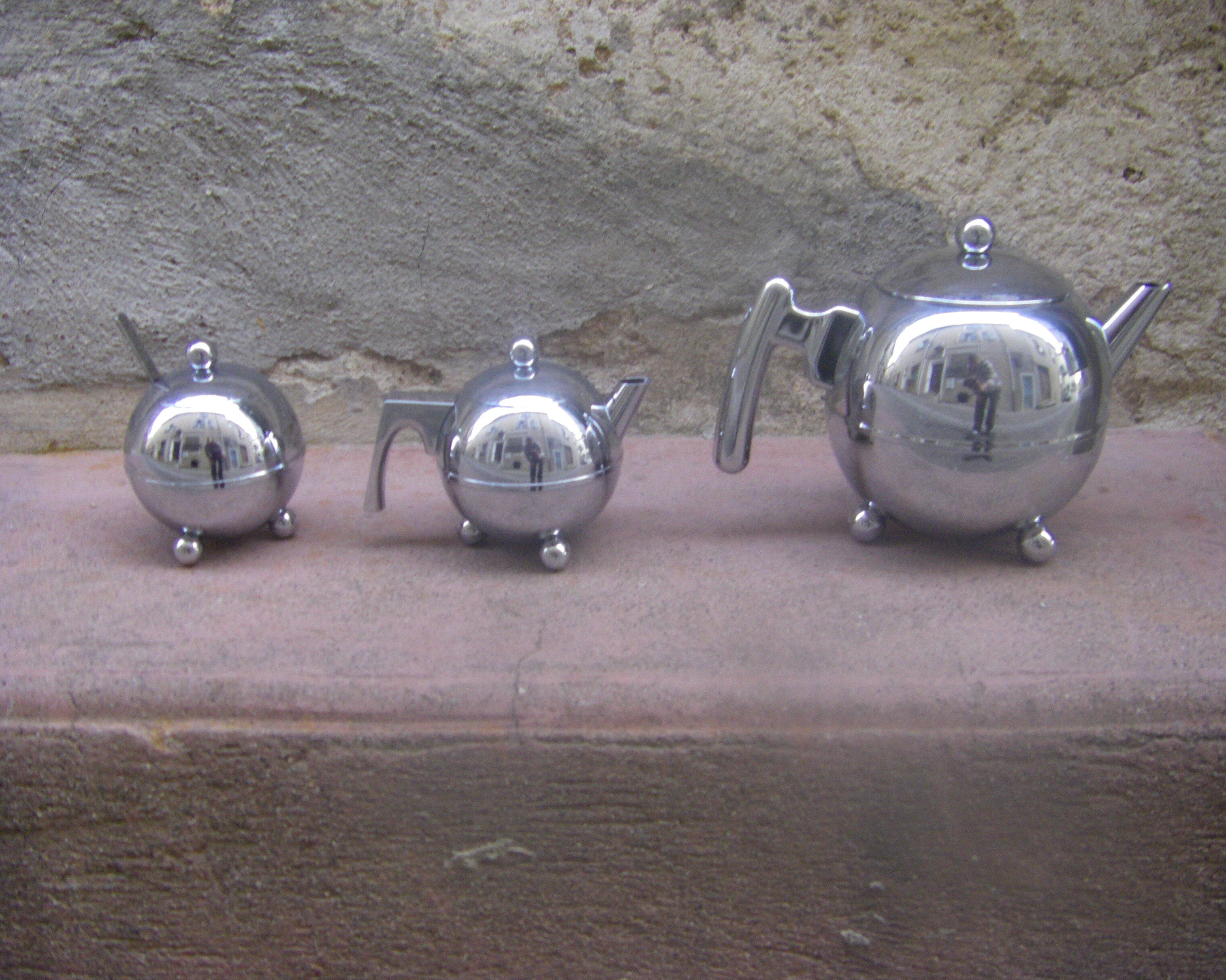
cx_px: 615
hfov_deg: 45.8
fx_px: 1451
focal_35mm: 40
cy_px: 491
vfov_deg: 37.3
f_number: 3.5
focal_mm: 6.3
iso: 320
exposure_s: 1/50
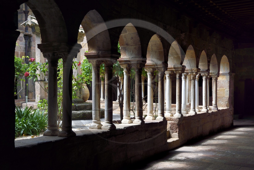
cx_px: 127
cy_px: 85
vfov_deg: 29.9
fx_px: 317
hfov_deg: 43.6
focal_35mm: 45
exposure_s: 1/100
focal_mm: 45
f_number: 18
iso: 800
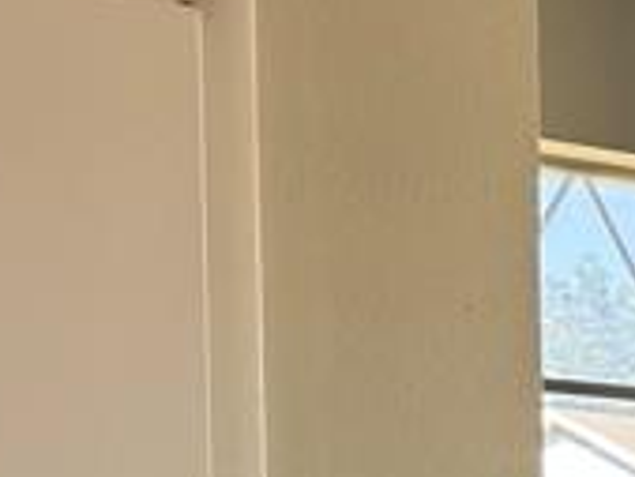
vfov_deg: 9.7
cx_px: 1747
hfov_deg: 10.6
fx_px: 2662
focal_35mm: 145
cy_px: 864
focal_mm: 6.76
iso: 100
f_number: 1.78
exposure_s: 1/143
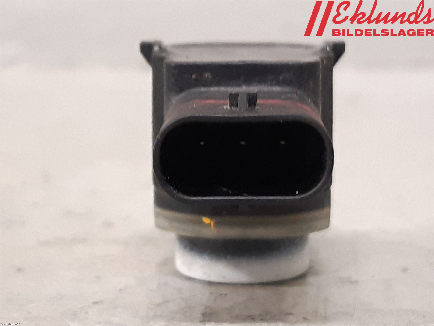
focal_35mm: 26
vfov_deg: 53.1
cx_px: 217
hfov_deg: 67.3
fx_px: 326
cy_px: 163
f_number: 1.7
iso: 250
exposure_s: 1/33
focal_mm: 3.93
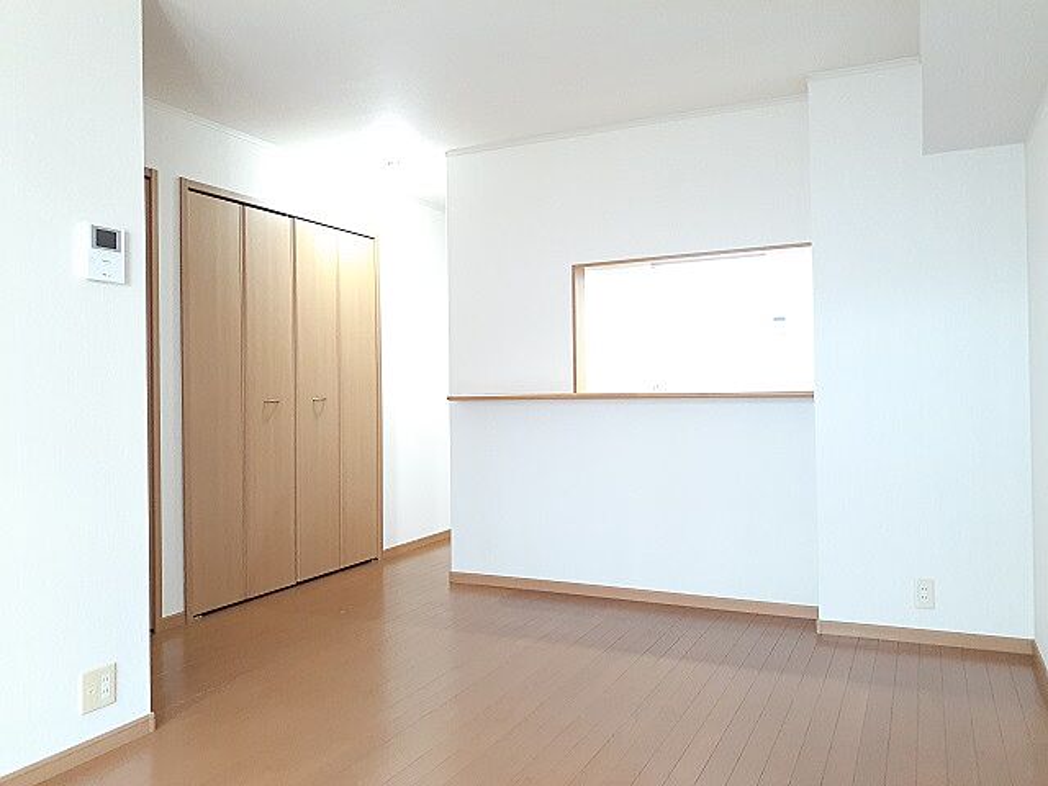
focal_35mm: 27
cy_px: 393
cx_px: 524
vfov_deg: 51.4
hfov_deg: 65.3
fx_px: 817
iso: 320
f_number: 1.9
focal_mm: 3.6
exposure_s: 1/25
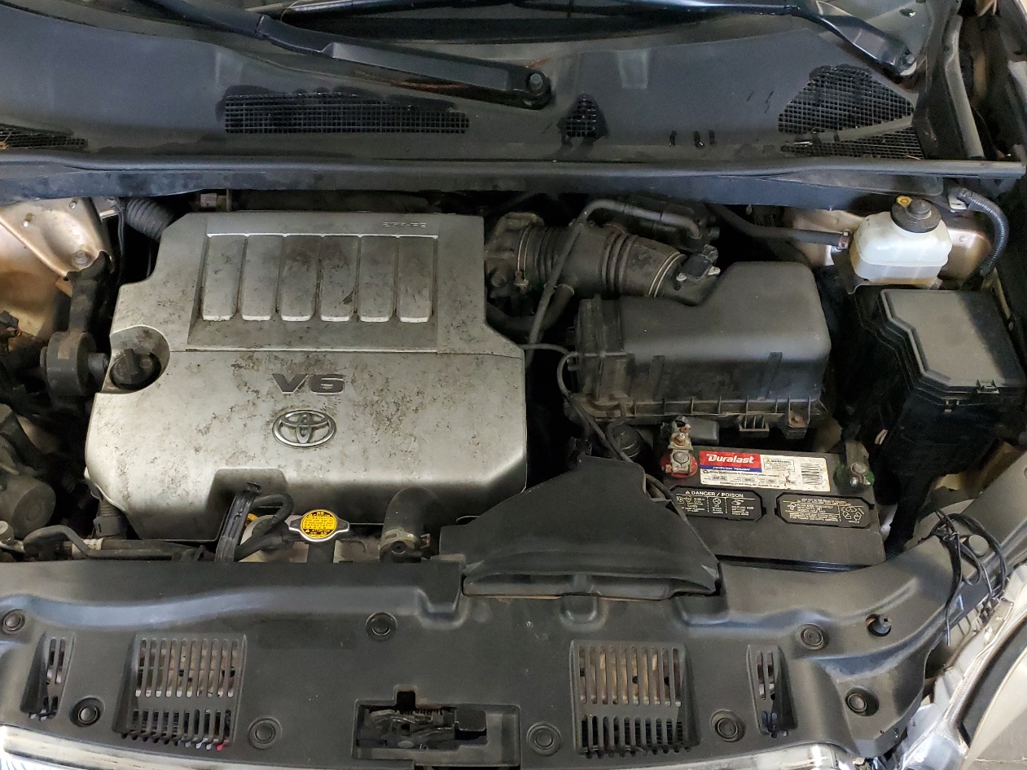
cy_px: 466
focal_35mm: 33
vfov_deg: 42.7
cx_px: 420
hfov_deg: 55.0
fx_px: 979
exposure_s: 1/60.2
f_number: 1.5
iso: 405
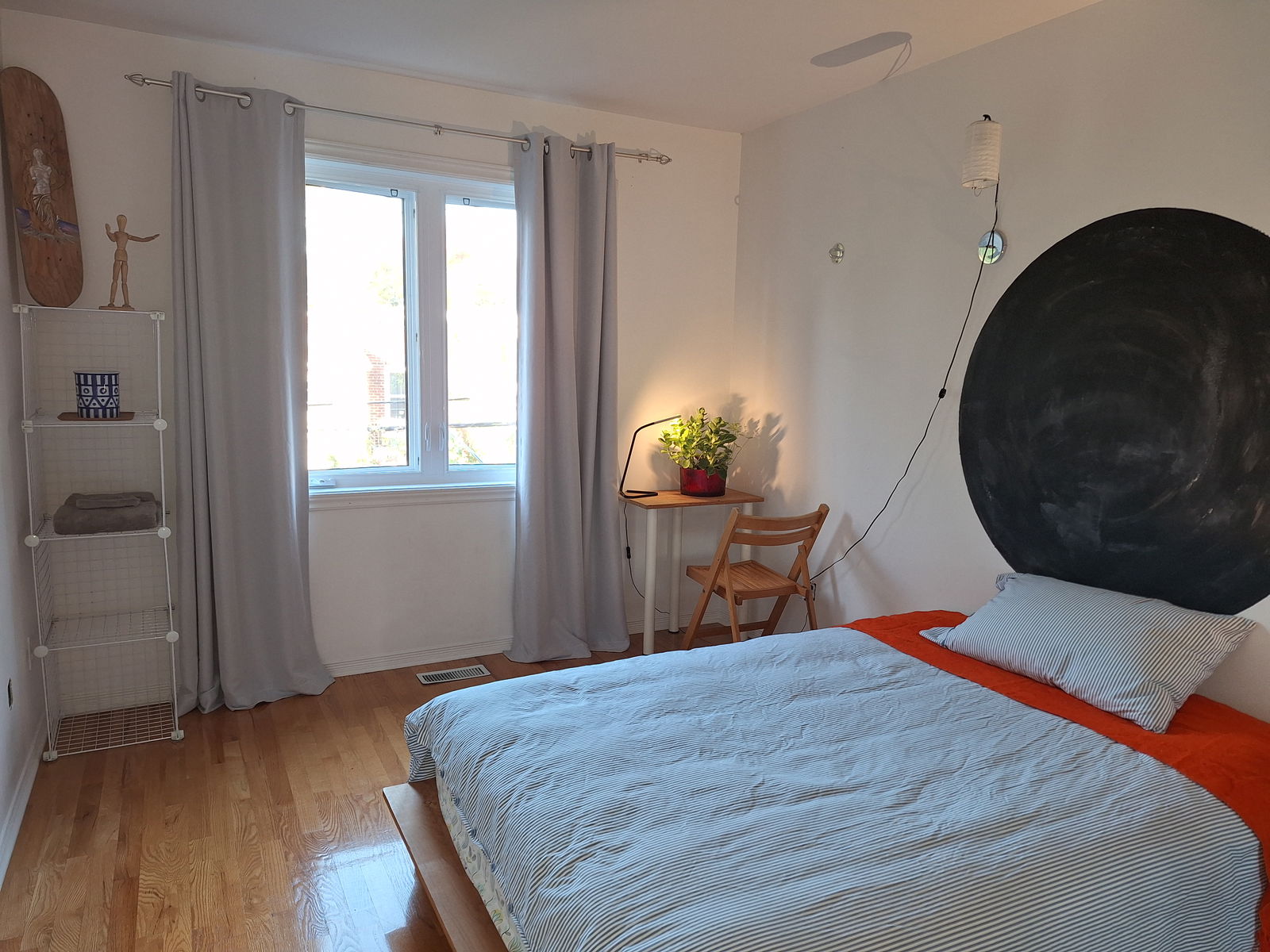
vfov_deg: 58.9
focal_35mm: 23
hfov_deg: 73.9
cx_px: 635
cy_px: 476
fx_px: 844
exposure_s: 1/40
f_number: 1.8
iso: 100
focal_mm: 5.54
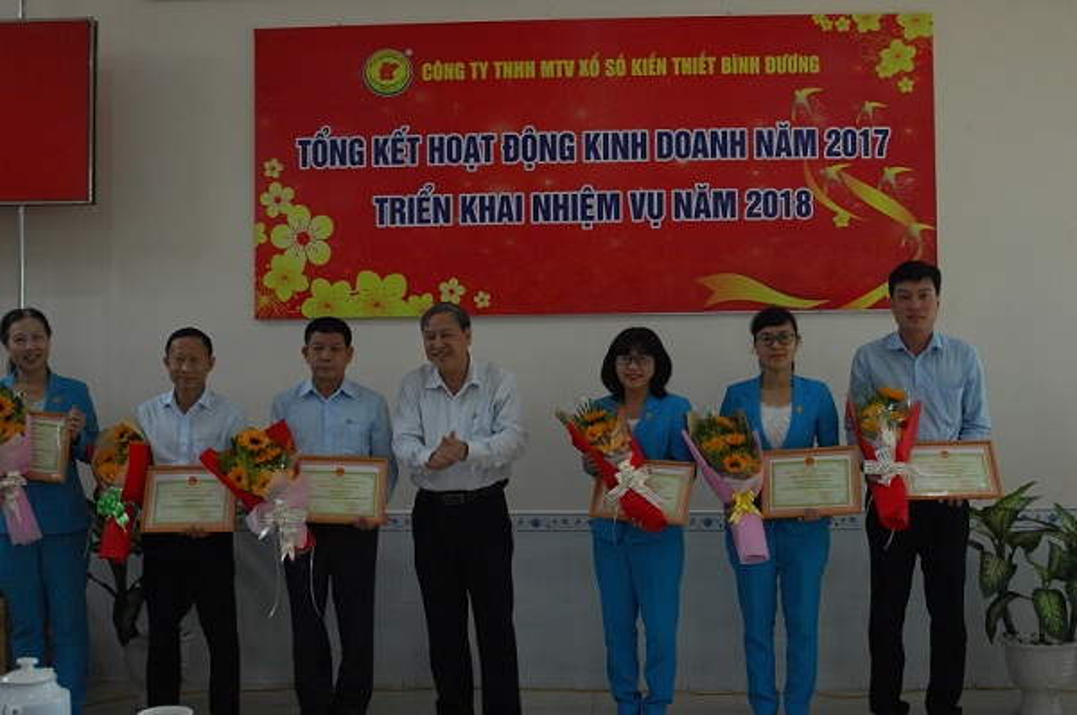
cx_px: 538
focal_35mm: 42
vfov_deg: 31.8
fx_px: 1254
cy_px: 358
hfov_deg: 46.5
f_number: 4.8
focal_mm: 28
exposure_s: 1/90
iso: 800
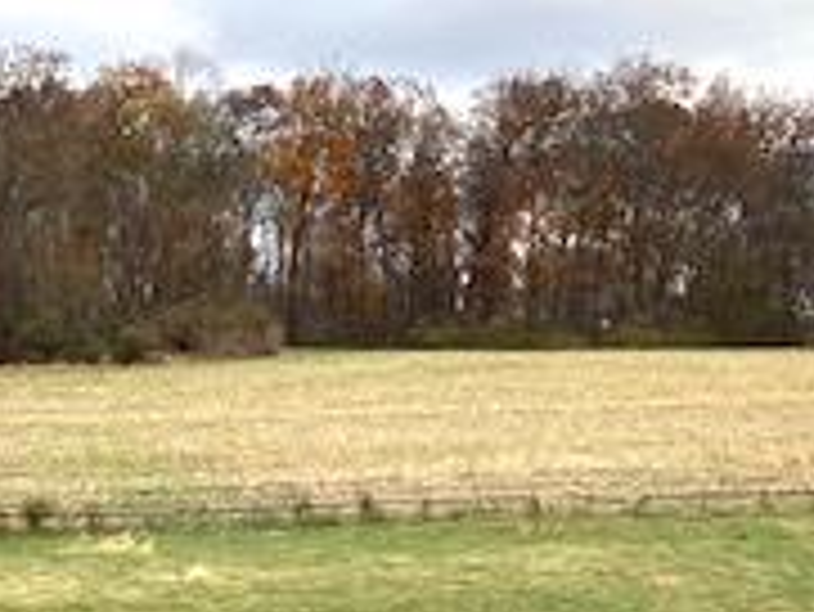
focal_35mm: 99
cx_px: -405
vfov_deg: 14.7
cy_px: 644
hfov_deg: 17.8
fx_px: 2330
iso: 20
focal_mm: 3.99
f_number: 1.8
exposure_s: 1/738
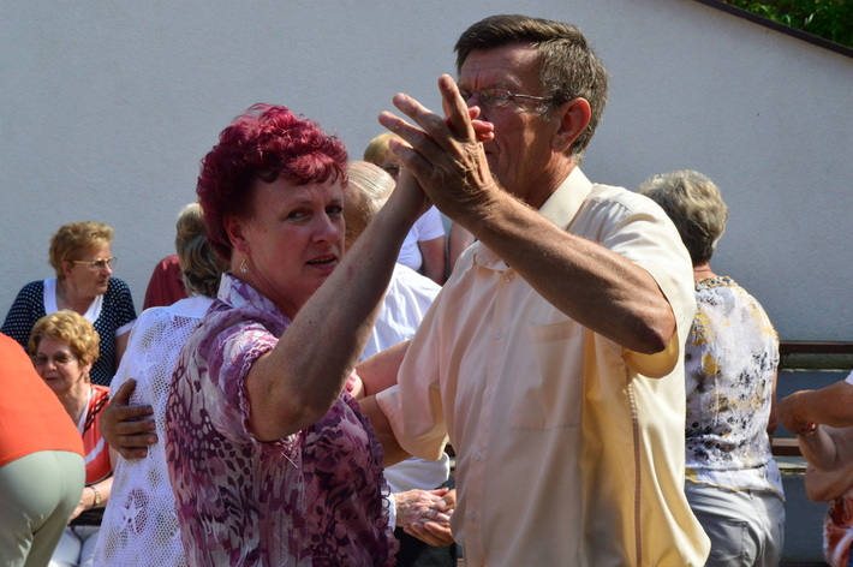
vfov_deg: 13.0
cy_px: 284
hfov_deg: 19.5
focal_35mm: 105
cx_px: 426
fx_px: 2486
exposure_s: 1/500
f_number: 13
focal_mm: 70
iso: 900
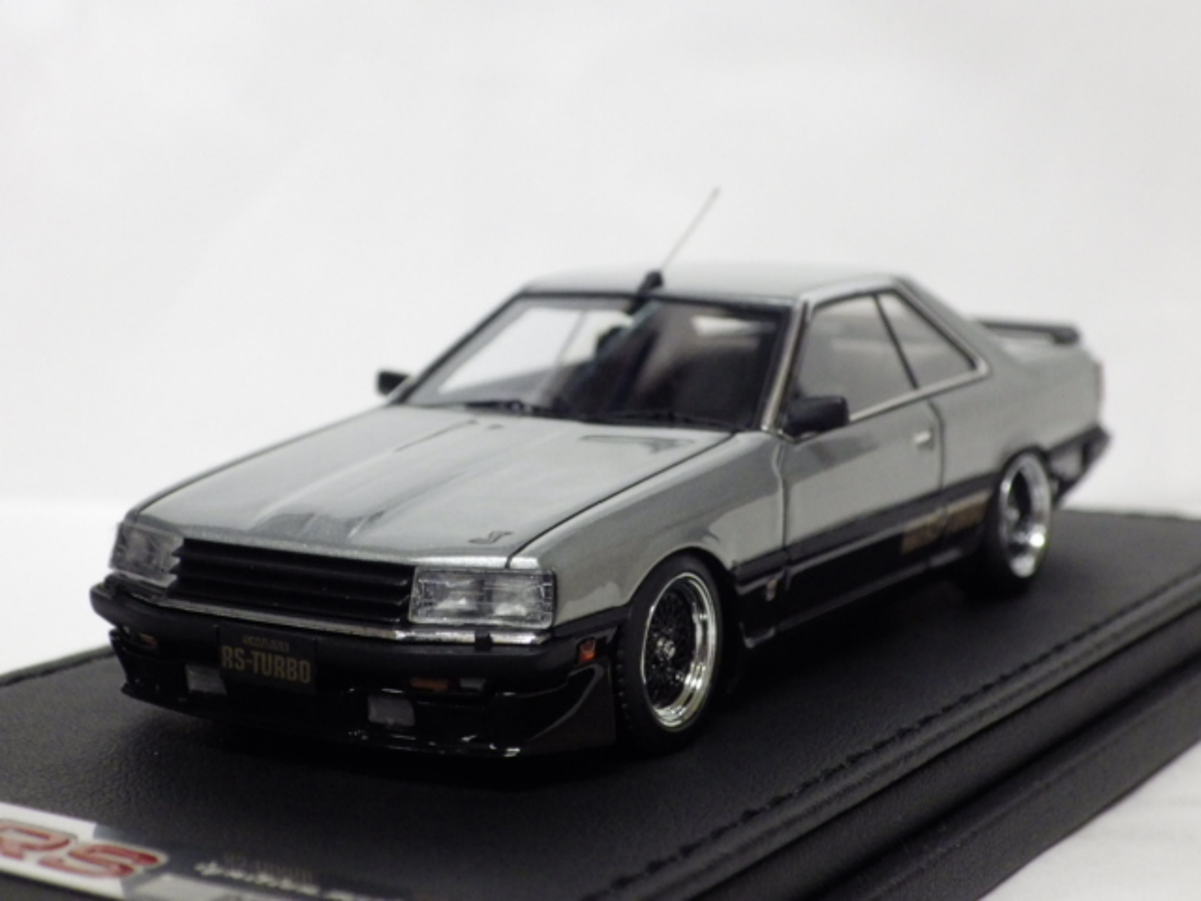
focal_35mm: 71
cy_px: 450
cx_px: 600
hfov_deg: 27.4
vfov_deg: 20.7
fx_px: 2463
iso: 800
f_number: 4.2
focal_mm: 12.8
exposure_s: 1/25
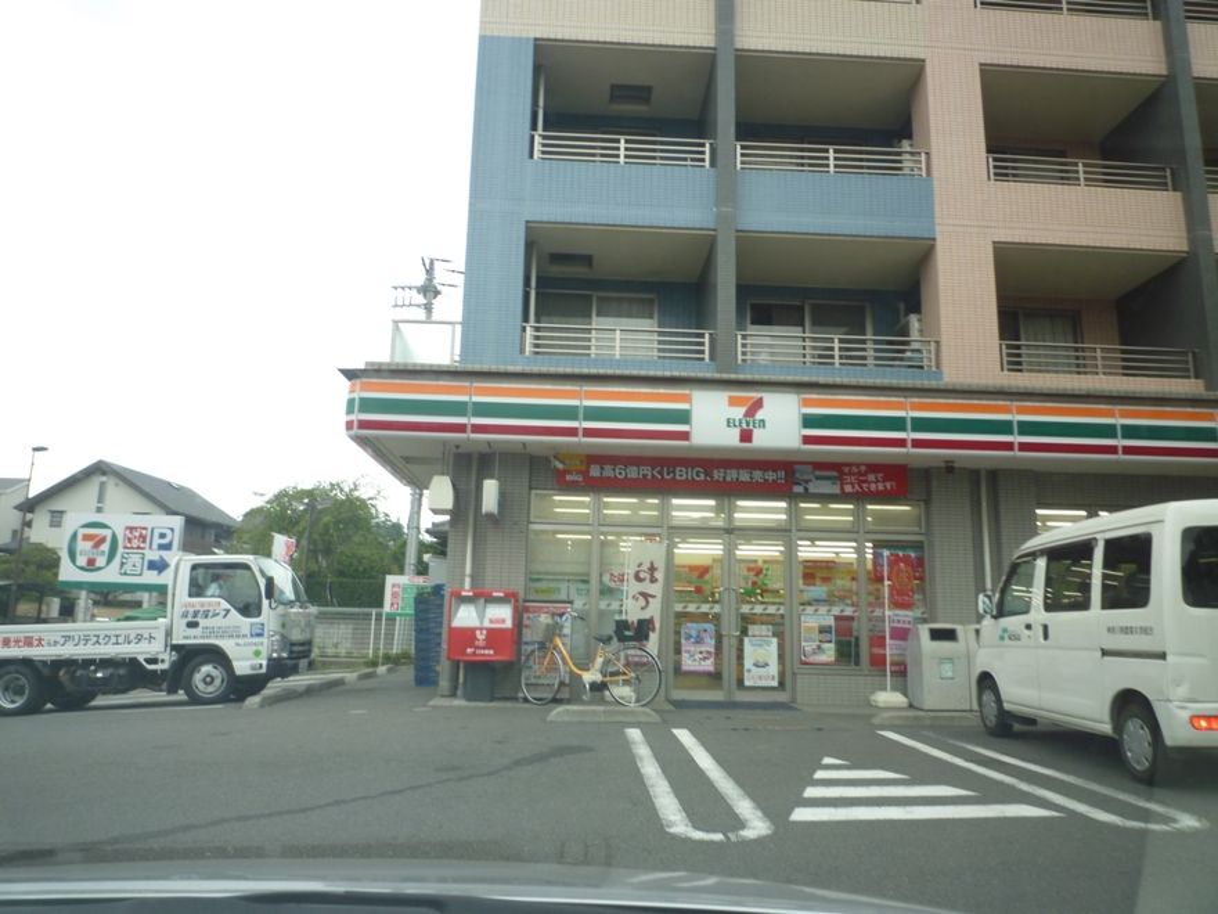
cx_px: 609
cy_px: 457
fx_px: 880
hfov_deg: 69.4
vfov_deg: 54.9
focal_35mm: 25
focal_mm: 4.4
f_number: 2.8
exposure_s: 1/50
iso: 80
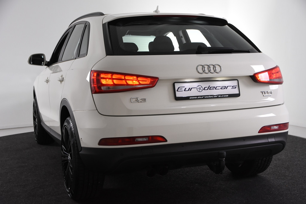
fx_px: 434
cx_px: 153
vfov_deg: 26.5
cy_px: 102
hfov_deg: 38.9
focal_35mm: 51
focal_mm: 34
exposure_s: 1/125
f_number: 5.6
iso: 1600
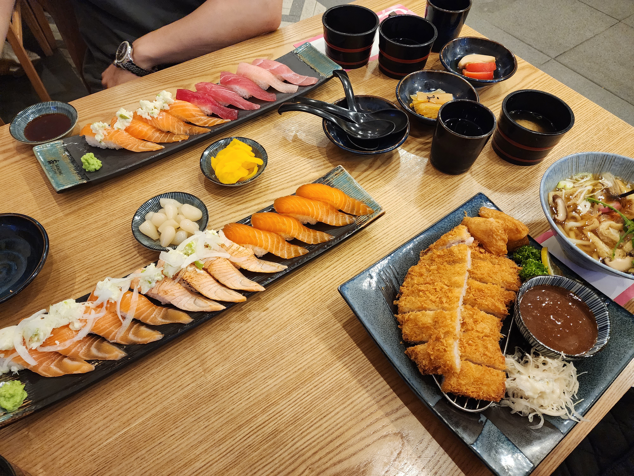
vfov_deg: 58.9
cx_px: 317
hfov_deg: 73.9
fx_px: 421
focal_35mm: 23
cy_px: 238
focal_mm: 6.4
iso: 640
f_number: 1.8
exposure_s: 1/60
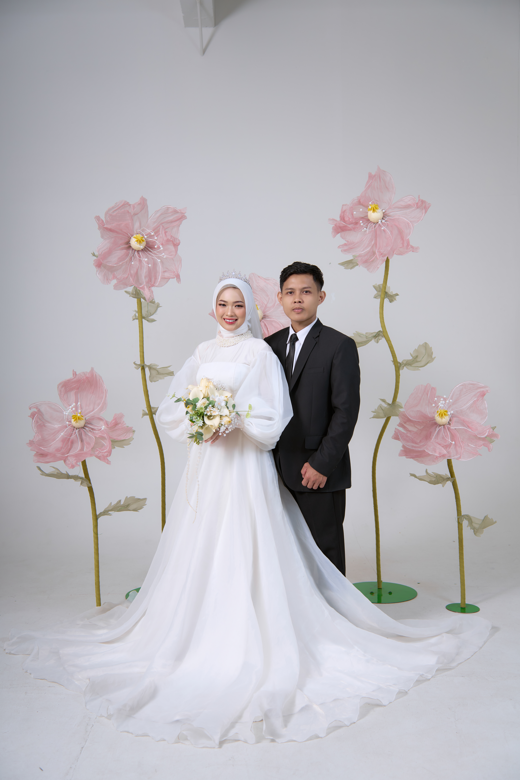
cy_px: 390
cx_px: 260
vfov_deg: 51.9
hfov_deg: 35.9
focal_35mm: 37
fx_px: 802
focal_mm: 37
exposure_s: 1/200
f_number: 3.2
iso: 160
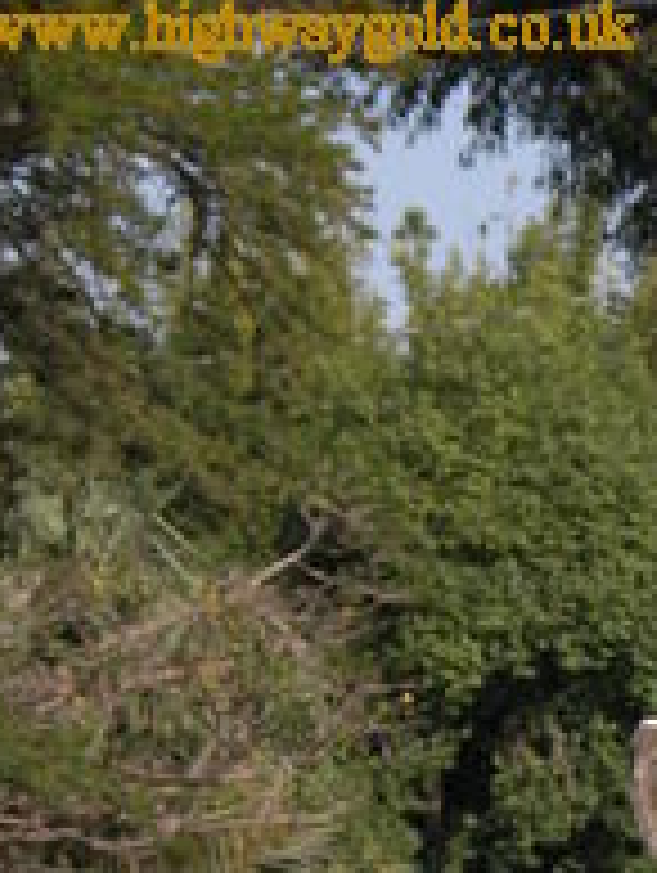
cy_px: 1323
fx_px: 8888
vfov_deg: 5.6
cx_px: 954
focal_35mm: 352
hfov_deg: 4.2
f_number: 5.3
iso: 100
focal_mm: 29.5
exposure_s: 1/401
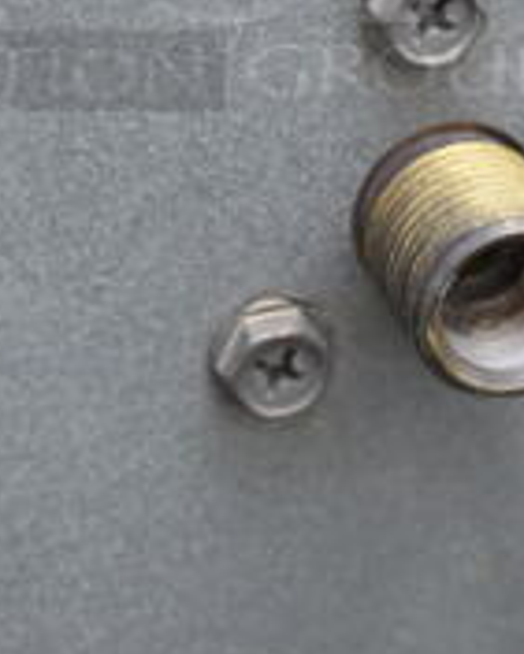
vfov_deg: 11.4
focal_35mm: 166
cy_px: -85
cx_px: 182
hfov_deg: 9.3
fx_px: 3215
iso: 100
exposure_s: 1/80
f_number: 4.5
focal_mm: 34
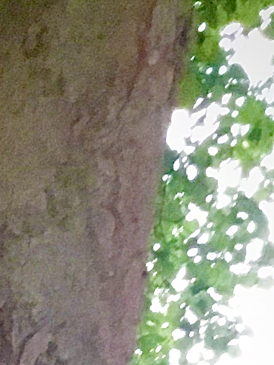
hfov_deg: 8.9
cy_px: 638
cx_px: -274
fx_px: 1657
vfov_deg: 11.7
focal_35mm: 157
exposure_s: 1/20
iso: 200
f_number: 2.4
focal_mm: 3.3
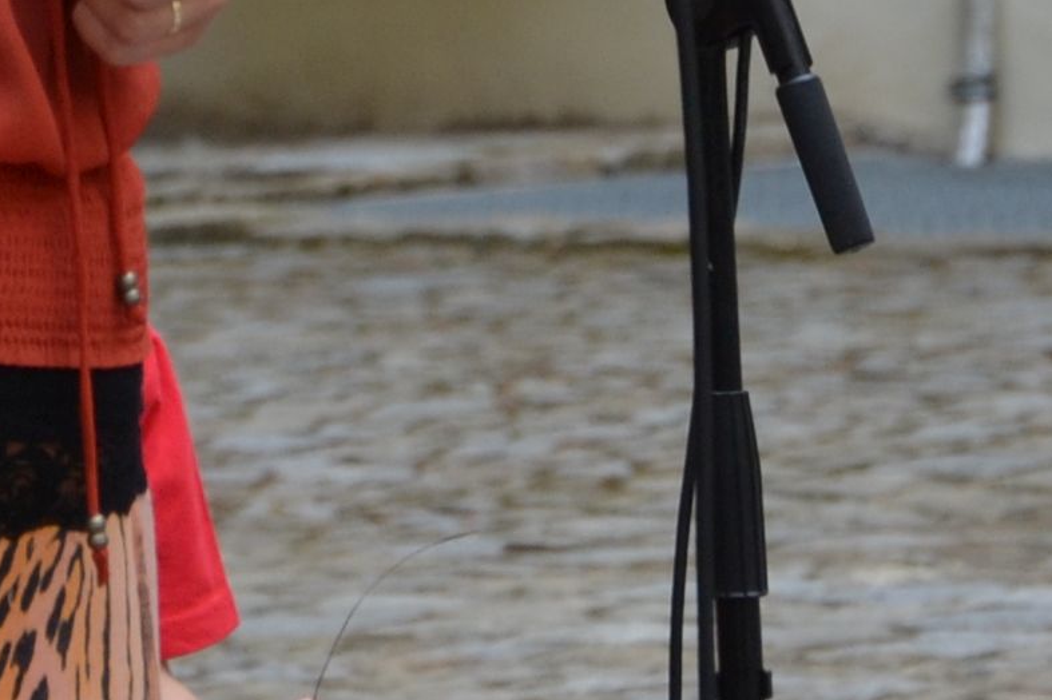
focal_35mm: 747
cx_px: -160
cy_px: -836
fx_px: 21817
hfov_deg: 2.8
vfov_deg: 1.8
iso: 140
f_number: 5.6
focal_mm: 85
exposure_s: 1/125
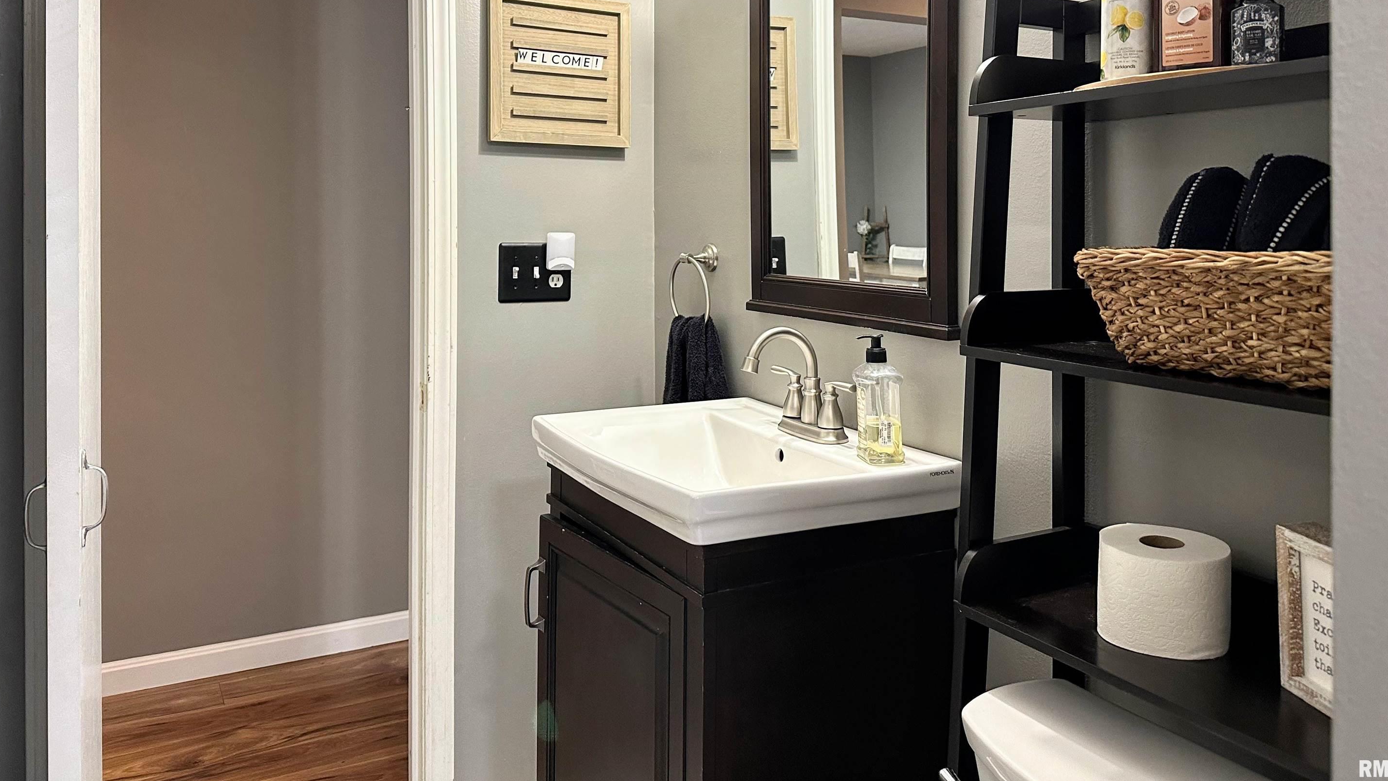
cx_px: 690
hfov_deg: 67.9
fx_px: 1031
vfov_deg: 40.7
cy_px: 227
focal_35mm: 28
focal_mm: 6.86
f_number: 1.78
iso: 320
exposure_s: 1/60
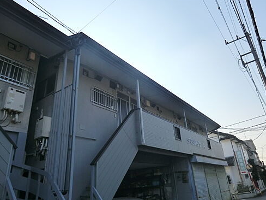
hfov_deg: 69.4
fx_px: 192
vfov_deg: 54.9
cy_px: 101
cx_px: 137
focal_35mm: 25
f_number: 7.5
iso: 80
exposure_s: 1/250
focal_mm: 4.3
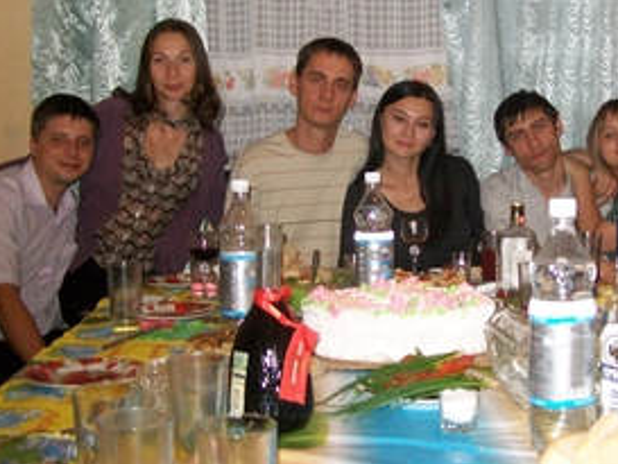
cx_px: 410
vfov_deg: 26.1
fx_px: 1000
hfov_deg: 34.0
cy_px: 249
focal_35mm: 56
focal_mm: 6.1
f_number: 2.7
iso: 160
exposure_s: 1/60
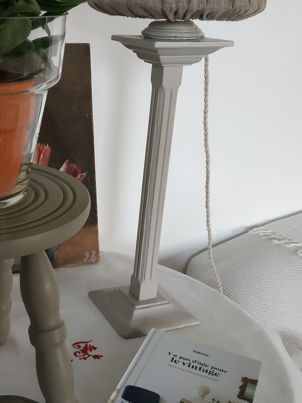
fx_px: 500
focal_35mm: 43
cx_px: 51
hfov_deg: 32.5
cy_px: 216
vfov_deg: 43.8
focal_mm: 3.94
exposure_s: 1/25
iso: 400
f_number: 1.9
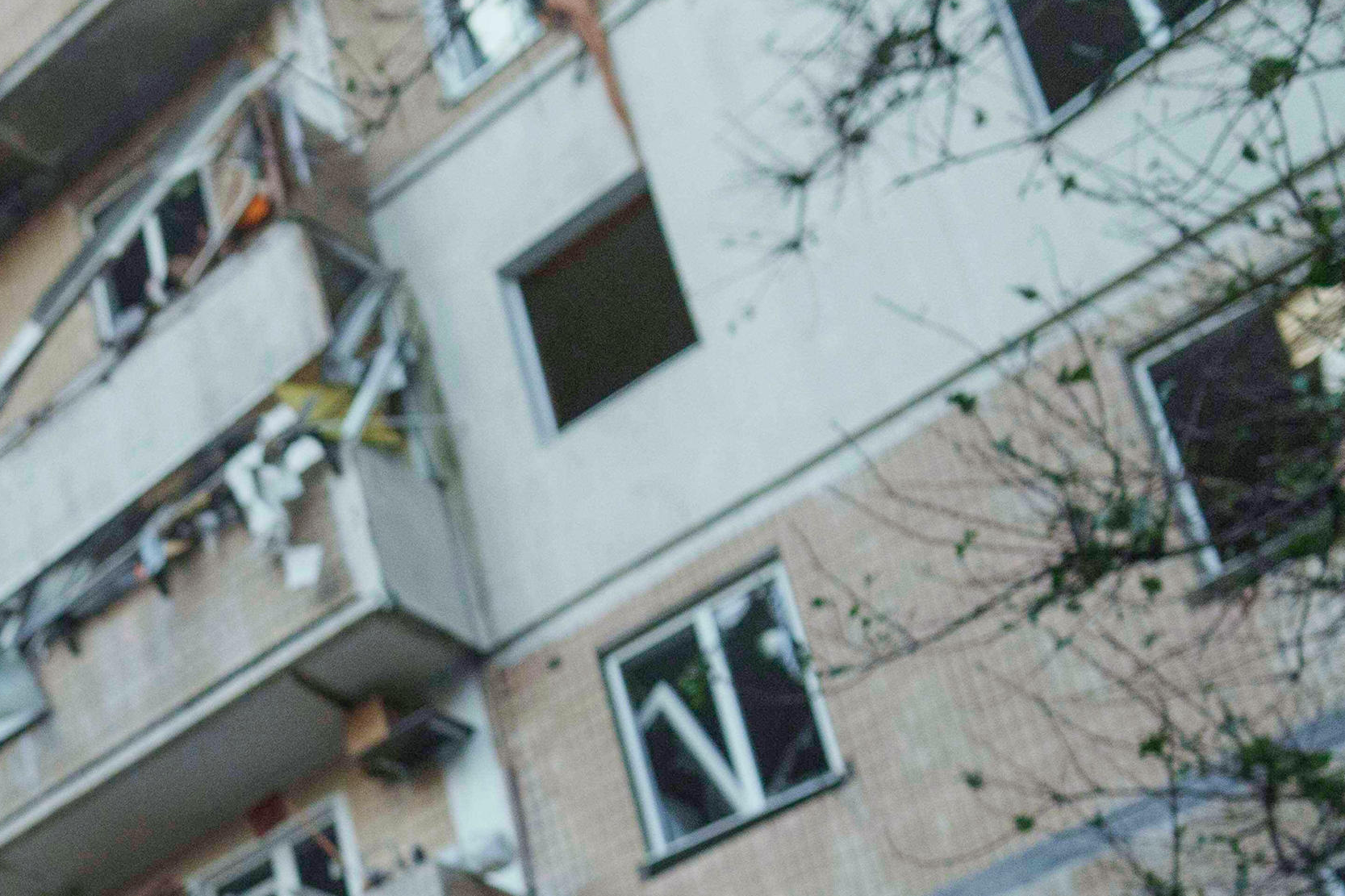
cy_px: 1188
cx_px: -422
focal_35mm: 72
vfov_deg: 17.6
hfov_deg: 24.4
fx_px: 2690
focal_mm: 24
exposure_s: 1/500
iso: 640
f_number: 2.8
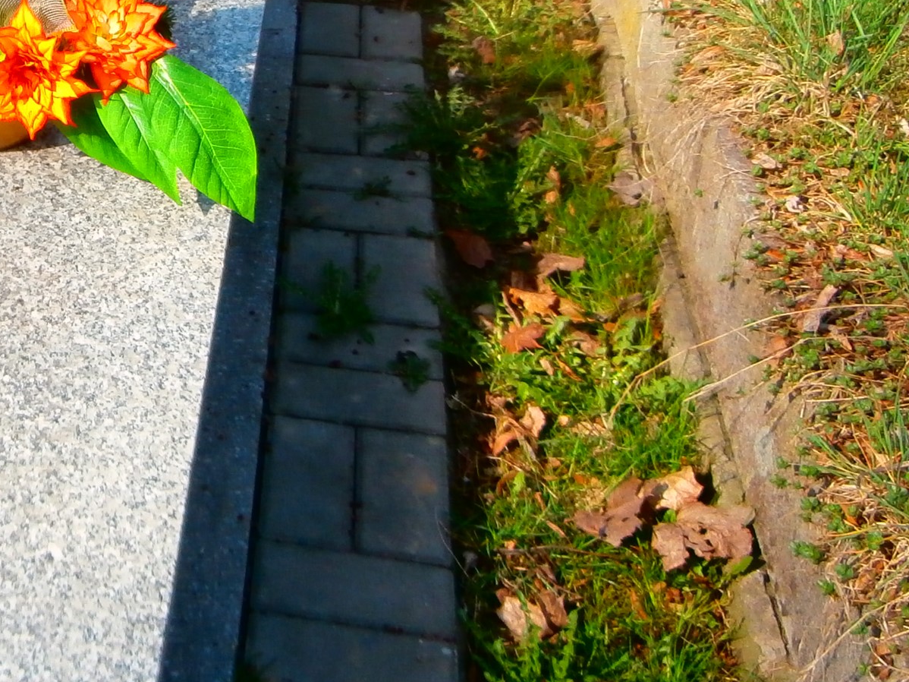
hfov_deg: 29.8
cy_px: 65
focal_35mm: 60
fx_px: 1575
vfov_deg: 23.7
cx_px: -23
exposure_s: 1/500
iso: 100
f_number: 3
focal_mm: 4.2
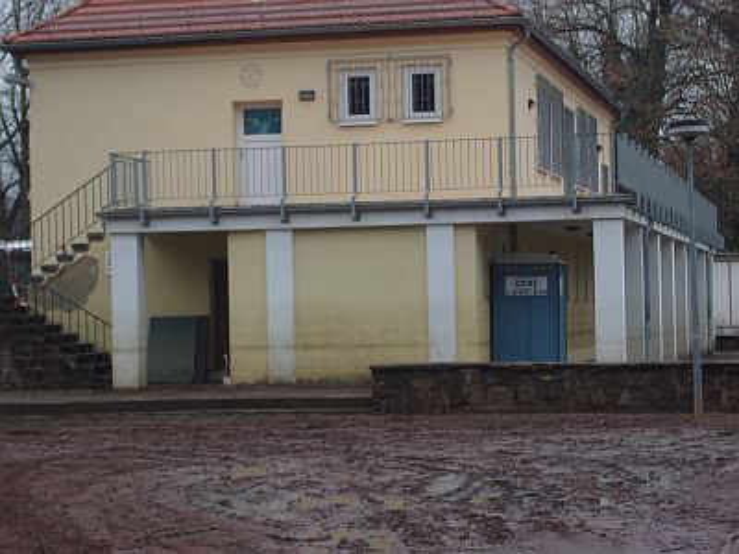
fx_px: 2178
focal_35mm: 102
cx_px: 370
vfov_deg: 14.5
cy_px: 277
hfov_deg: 19.3
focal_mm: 21.9
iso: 100
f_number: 5.2
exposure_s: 1/200
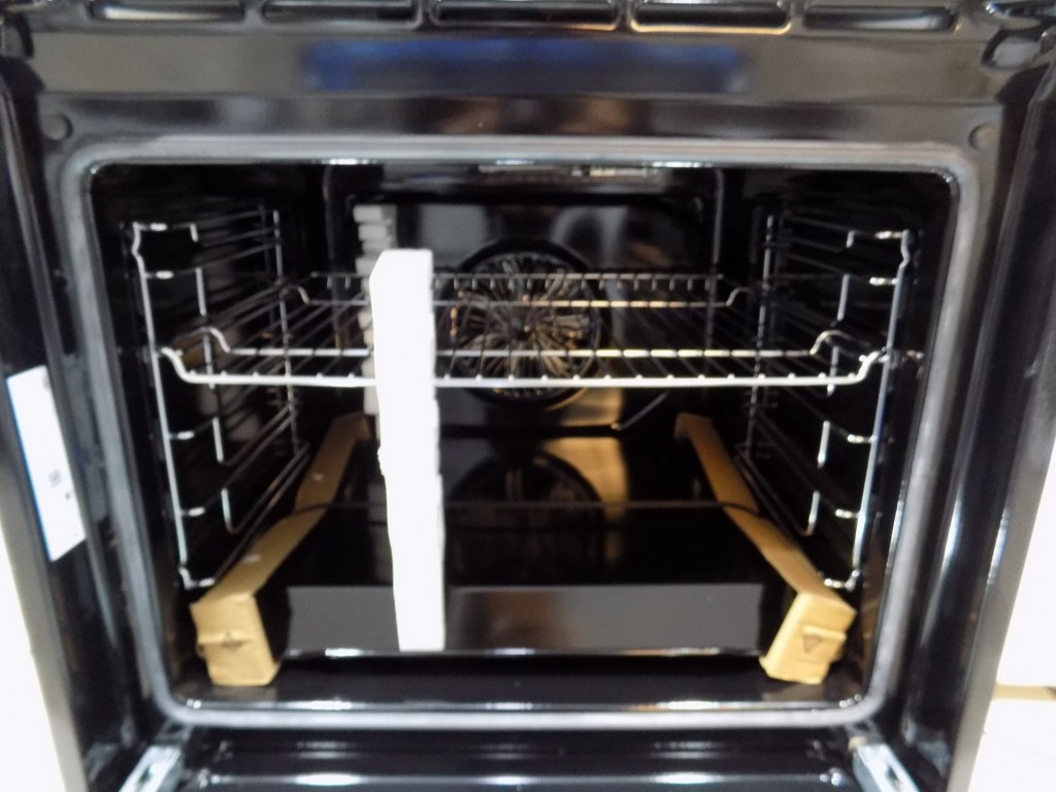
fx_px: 702
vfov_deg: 58.9
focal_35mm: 23
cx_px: 528
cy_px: 396
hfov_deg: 73.9
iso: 400
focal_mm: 4
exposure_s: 1/5
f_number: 3.1
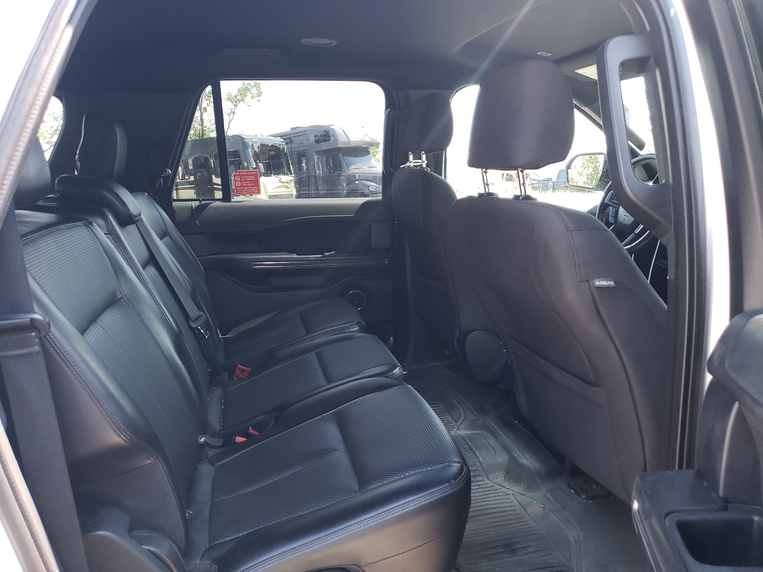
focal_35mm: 26
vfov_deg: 53.1
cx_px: 382
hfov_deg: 67.3
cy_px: 286
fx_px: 573
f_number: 1.5
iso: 71
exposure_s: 1/120
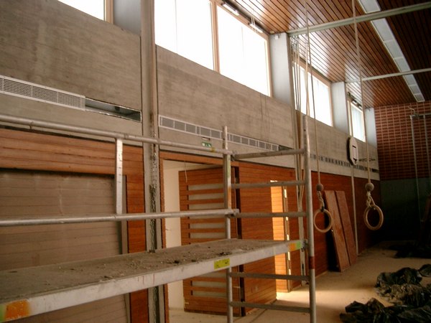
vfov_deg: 38.7
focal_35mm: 37
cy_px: 162
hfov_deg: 50.1
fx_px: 461
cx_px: 216
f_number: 2.6
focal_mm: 7.6
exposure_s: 1/8
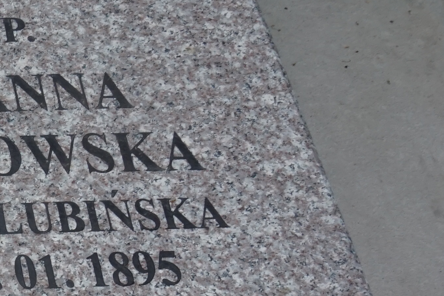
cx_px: -290
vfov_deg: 13.9
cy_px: 294
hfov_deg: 17.9
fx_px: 1196
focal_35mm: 97
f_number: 11
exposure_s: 1/160
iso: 400
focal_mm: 16
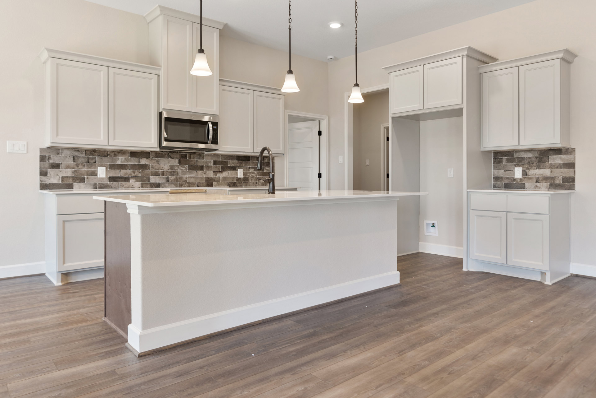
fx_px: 397
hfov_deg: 73.7
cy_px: 199
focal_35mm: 24
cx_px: 298
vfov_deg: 53.1
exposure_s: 1/30
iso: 250
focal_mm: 16
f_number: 2.8
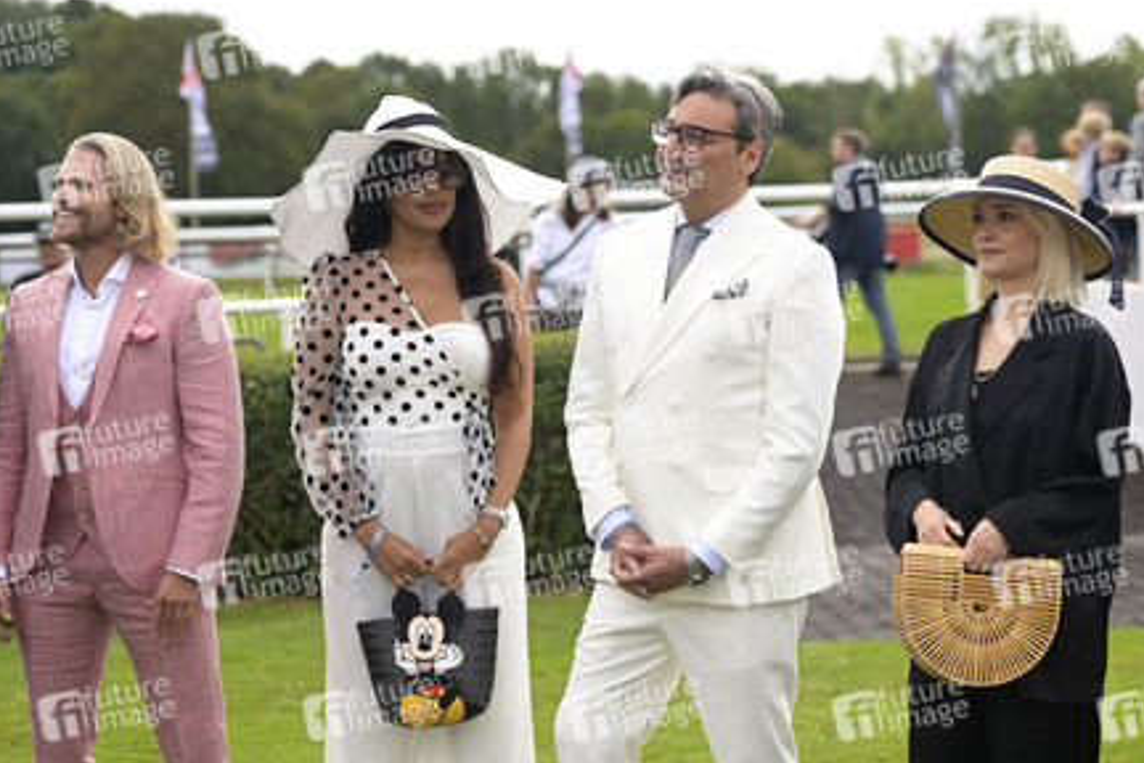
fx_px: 2320
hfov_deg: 27.7
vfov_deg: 18.7
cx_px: 565
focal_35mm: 73
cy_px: 379
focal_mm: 70
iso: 320
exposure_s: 1/2000
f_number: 3.2
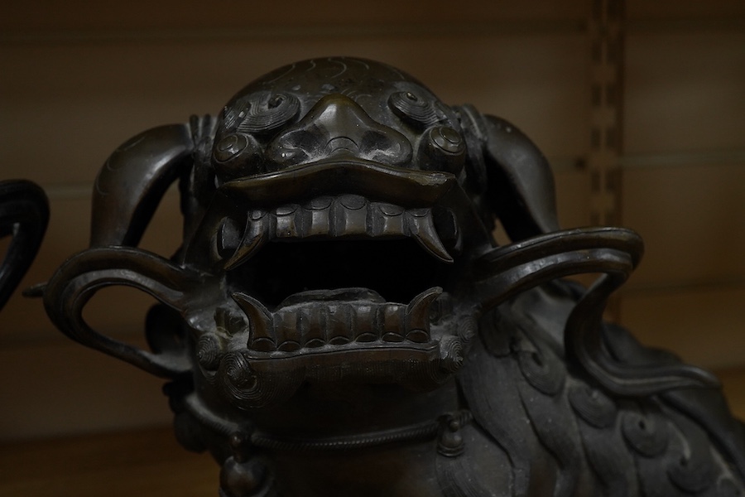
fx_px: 931
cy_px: 248
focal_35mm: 45
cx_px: 372
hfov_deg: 43.6
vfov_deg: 29.9
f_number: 10
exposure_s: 1/125
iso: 1250
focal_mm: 30
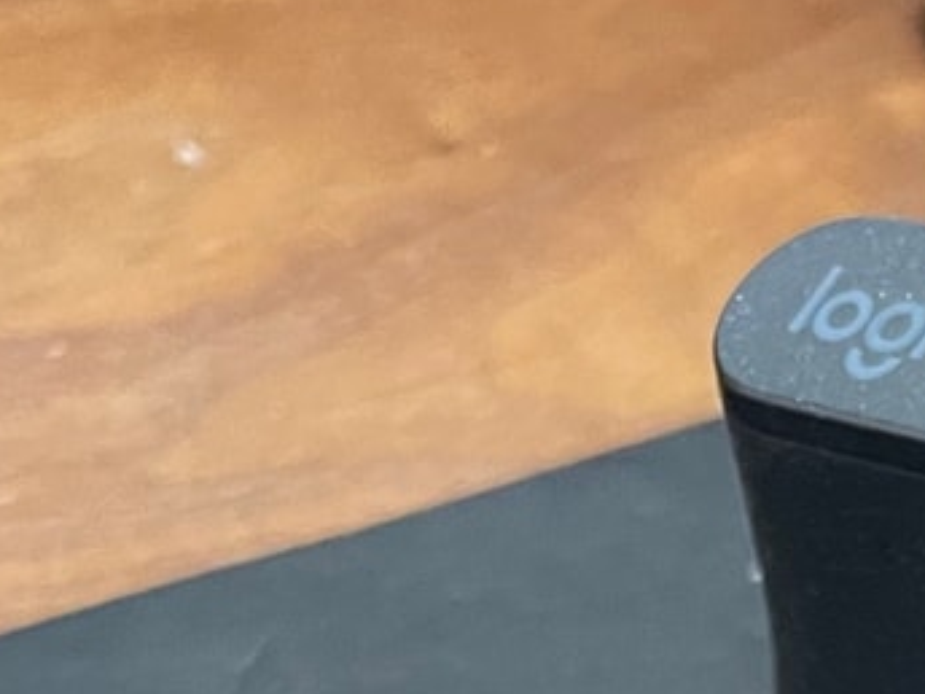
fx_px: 3233
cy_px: 1280
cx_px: 793
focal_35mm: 121
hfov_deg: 16.1
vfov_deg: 11.3
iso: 500
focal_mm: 4.2
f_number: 1.6
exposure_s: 1/49
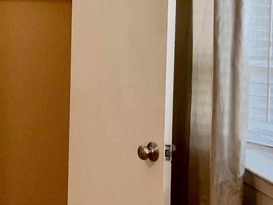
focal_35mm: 112
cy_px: 30
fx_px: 884
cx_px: 32
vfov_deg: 13.1
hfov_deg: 17.3
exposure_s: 1/60
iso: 64
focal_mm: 3
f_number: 1.8
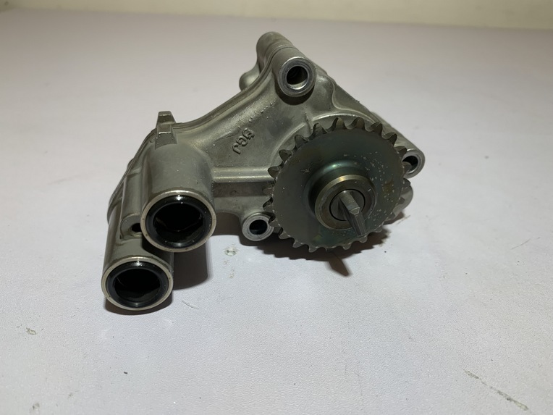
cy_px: 208
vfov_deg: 53.1
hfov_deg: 67.3
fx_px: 415
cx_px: 276
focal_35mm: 26
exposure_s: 1/122
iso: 40
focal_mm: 4.25
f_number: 1.8
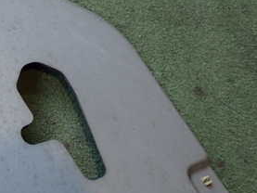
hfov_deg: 23.8
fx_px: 579
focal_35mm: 78
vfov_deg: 18.9
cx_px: -5
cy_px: 110
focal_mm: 6.37
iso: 200
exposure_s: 1/60
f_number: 2.5
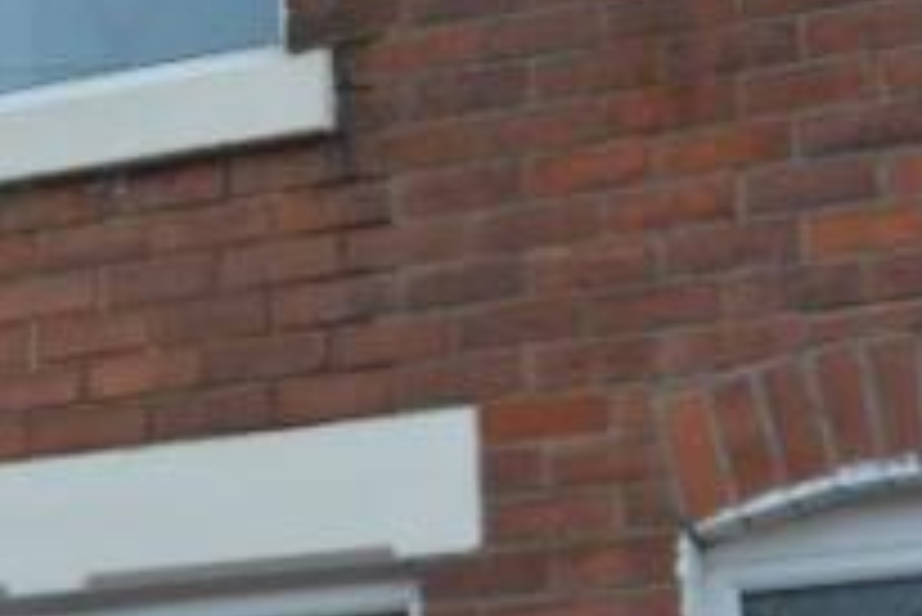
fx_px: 2499
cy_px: 470
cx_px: 355
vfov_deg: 14.0
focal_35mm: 98
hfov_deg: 20.9
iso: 200
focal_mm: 13
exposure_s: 1/125
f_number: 5.6
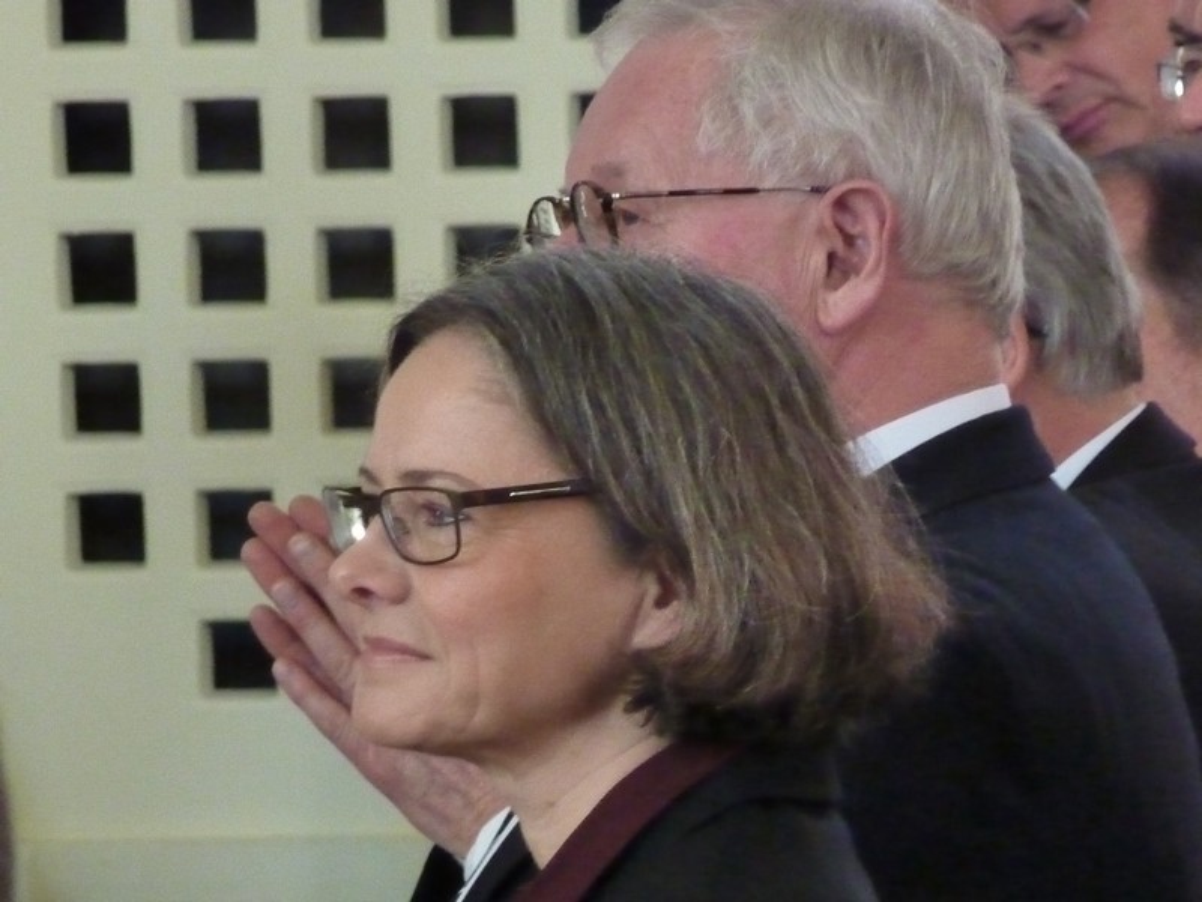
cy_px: 451
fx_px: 14862
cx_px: 601
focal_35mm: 428
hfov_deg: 4.6
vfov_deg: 3.5
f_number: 4.9
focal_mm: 49.2
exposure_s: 1/80
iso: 1250
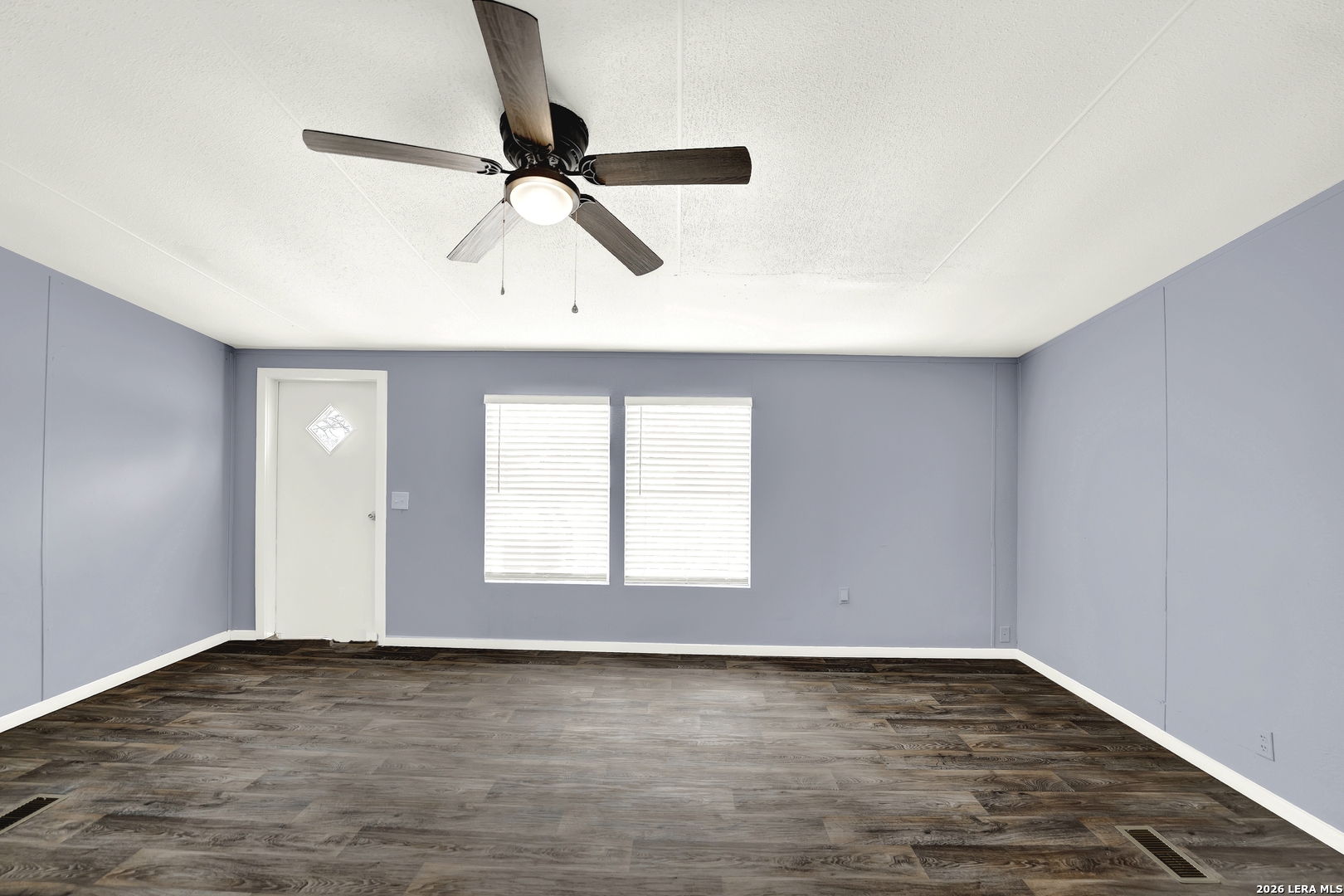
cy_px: 448
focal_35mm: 14
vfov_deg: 81.2
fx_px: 523
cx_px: 672
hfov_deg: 104.3
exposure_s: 1/60
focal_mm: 14
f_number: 2.8
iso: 200
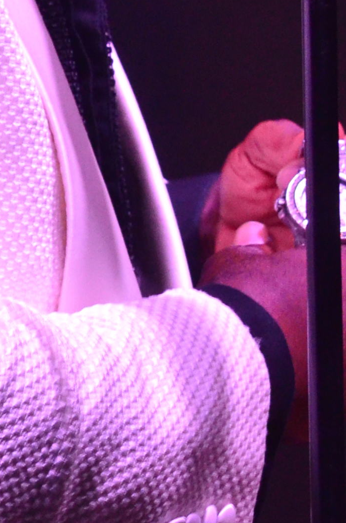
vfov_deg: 3.4
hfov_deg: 2.2
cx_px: 102
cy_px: -37
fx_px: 8852
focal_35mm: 611
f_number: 8
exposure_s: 1/100
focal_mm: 116
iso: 3200
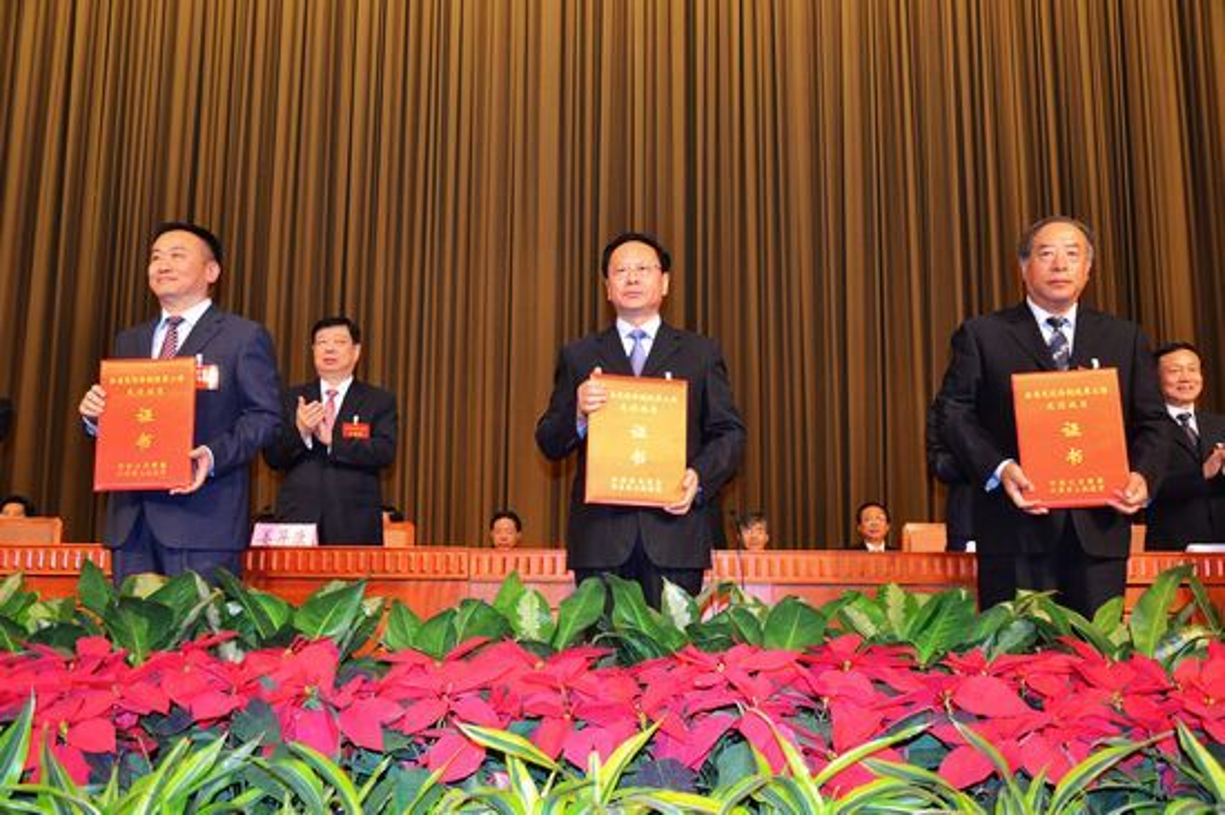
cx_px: 612
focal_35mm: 33
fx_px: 1122
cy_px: 408
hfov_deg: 57.3
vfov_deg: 39.9
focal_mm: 22
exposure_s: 1/60
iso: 560
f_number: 3.8
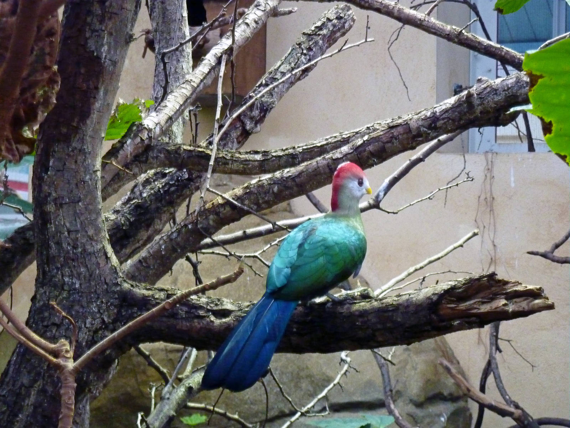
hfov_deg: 17.7
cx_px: 285
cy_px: 214
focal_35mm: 111
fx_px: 1828
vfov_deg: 13.3
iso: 800
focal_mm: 18.2
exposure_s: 1/10
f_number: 4.4
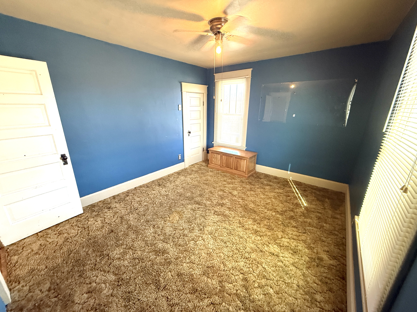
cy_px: 156
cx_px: 208
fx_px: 169
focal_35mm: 14
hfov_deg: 102.1
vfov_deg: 85.7
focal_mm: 2.22
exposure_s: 1/60
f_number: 2.2
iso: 400
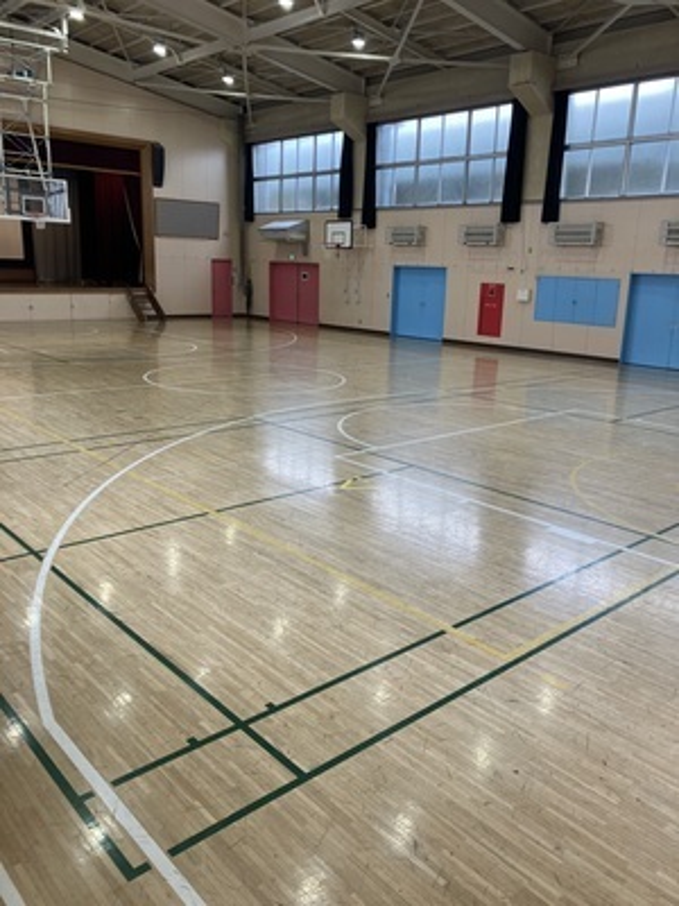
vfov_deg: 63.4
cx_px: 340
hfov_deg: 49.7
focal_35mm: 28
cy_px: 453
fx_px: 732
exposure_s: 1/100
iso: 40
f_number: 1.8
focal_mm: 3.99
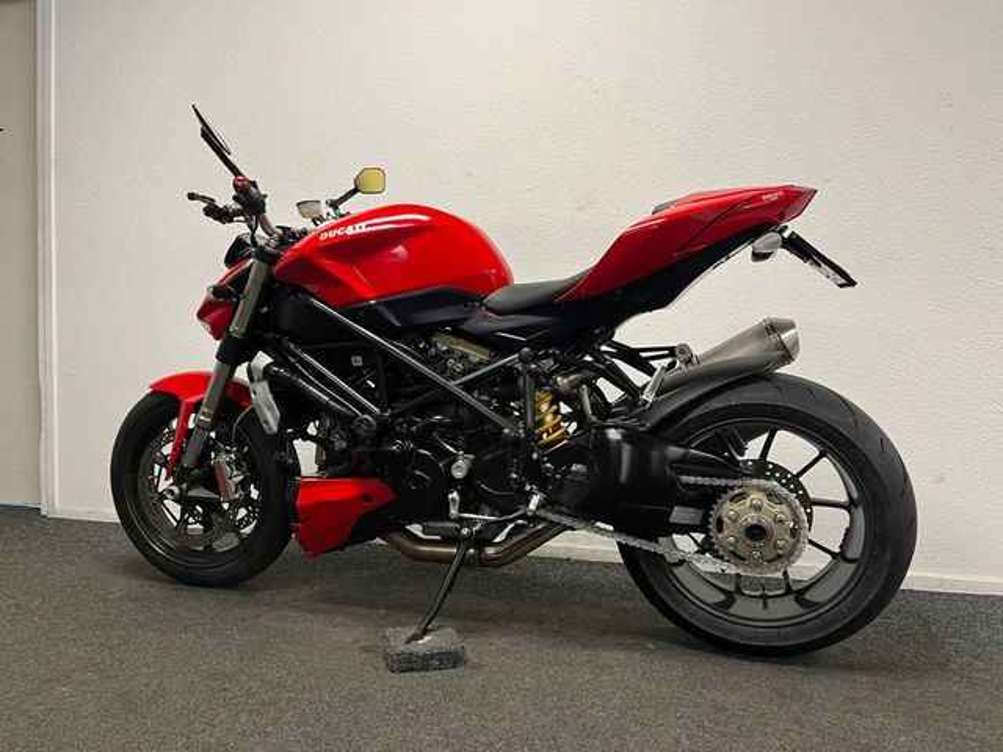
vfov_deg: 53.1
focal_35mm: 26
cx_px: 502
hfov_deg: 67.3
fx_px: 753
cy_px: 376
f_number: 1.6
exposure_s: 1/50
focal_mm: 5.1
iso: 80
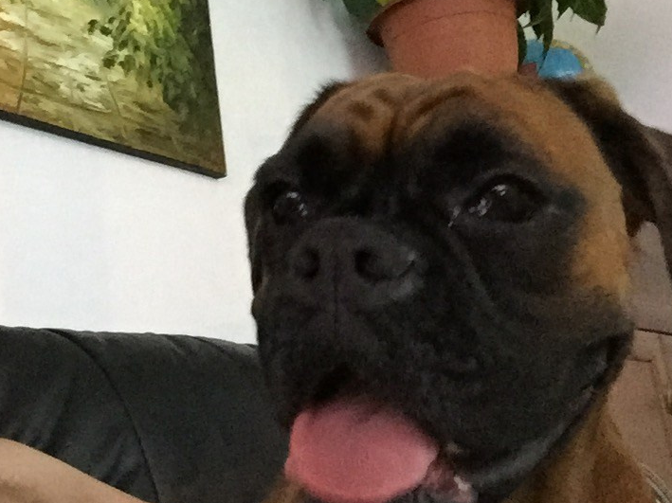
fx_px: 1087
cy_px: 161
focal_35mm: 56
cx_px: 148
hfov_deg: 33.5
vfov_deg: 25.9
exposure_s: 1/15
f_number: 2.2
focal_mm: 2.65
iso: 640
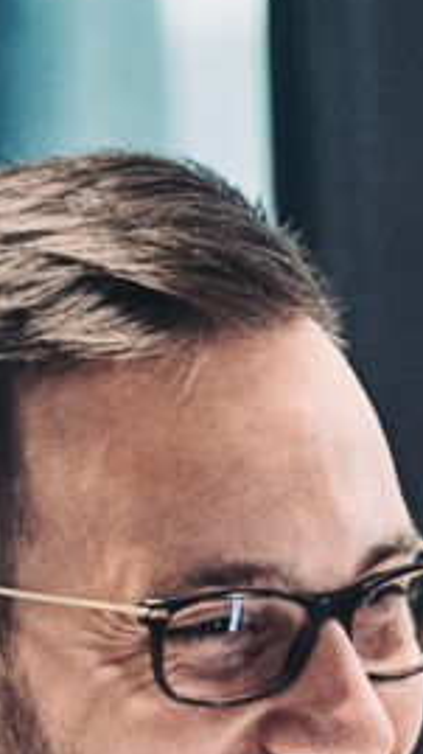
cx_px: 1319
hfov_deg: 2.4
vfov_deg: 4.2
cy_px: 2171
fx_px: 9966
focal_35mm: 499
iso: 1000
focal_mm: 50
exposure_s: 1/320
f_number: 1.8
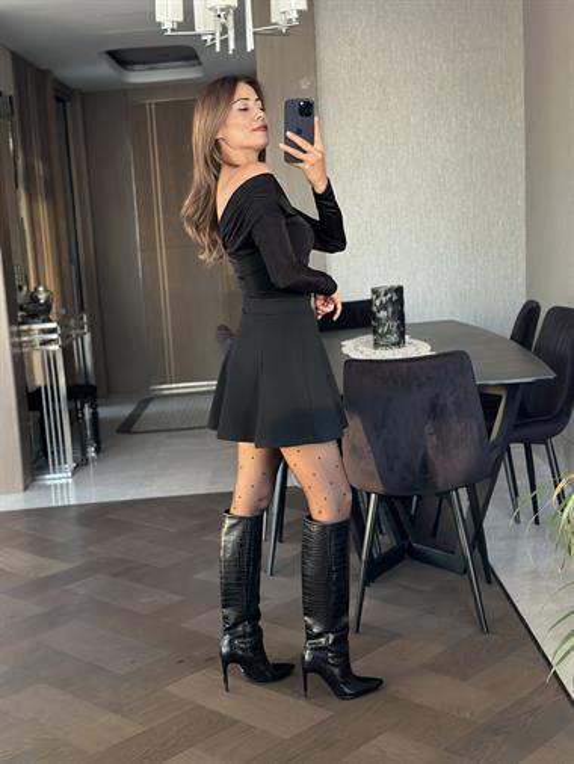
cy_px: 382
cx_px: 287
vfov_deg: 39.6
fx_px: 1060
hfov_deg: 30.3
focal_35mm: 48
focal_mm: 6.86
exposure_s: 1/60
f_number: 1.78
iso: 400
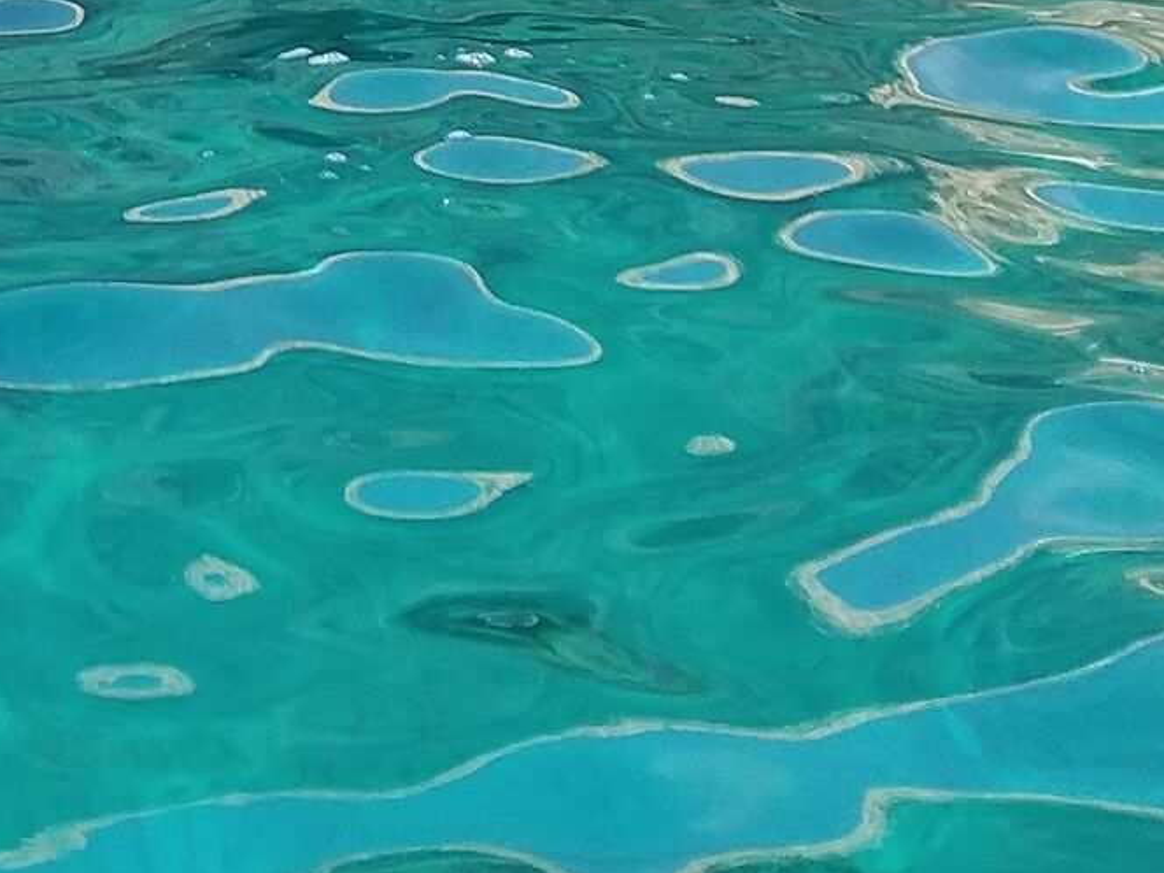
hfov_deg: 20.3
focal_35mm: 94
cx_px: 56
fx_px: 3161
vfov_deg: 14.2
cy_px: -600
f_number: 2.2
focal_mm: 3.82
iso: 100
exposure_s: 1/572
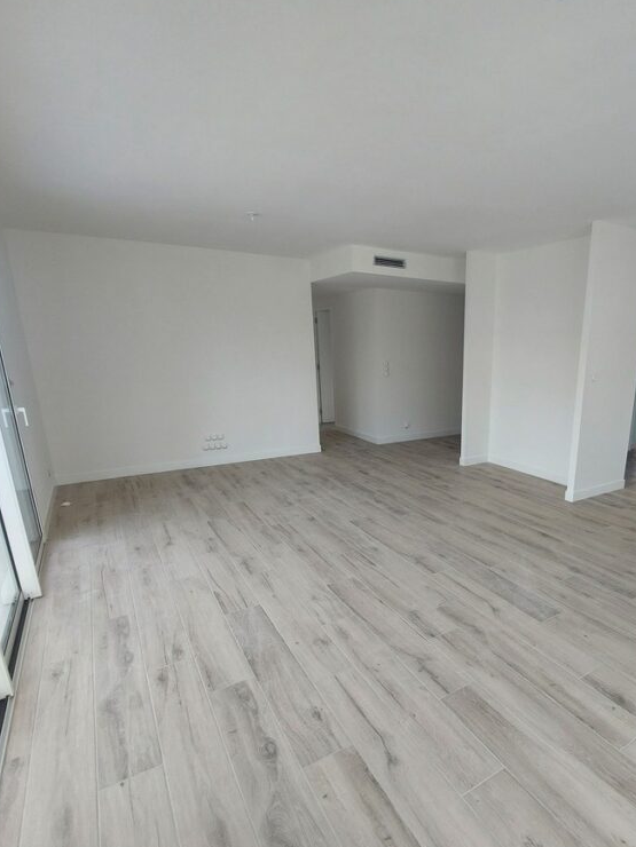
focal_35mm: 18
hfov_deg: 69.4
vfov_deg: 87.3
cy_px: 480
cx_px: 427
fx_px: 441
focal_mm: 1.74
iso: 50
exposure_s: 1/173
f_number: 2.2
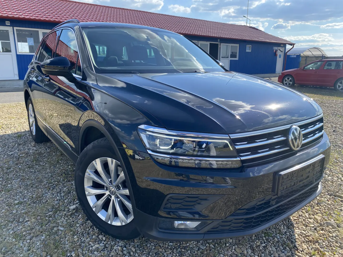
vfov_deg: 53.1
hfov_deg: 67.3
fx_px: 258
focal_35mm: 26
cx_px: 172
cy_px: 128
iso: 32
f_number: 1.8
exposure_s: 1/1147
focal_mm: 4.25
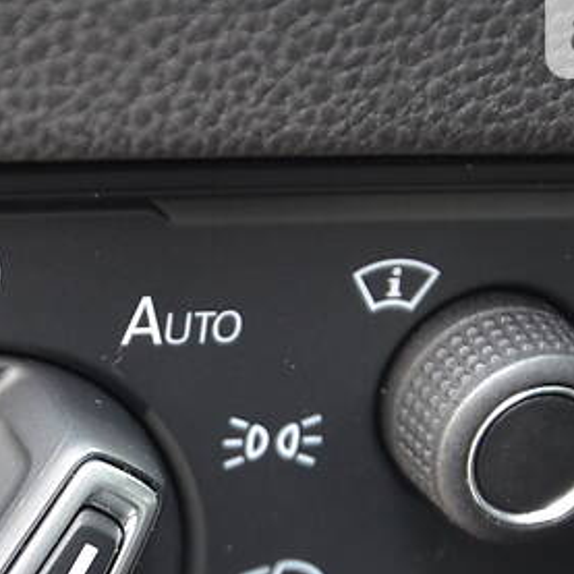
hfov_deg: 4.9
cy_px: 514
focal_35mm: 360
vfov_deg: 4.9
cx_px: 46
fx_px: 6754
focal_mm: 98
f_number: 5.6
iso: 800
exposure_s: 1/30
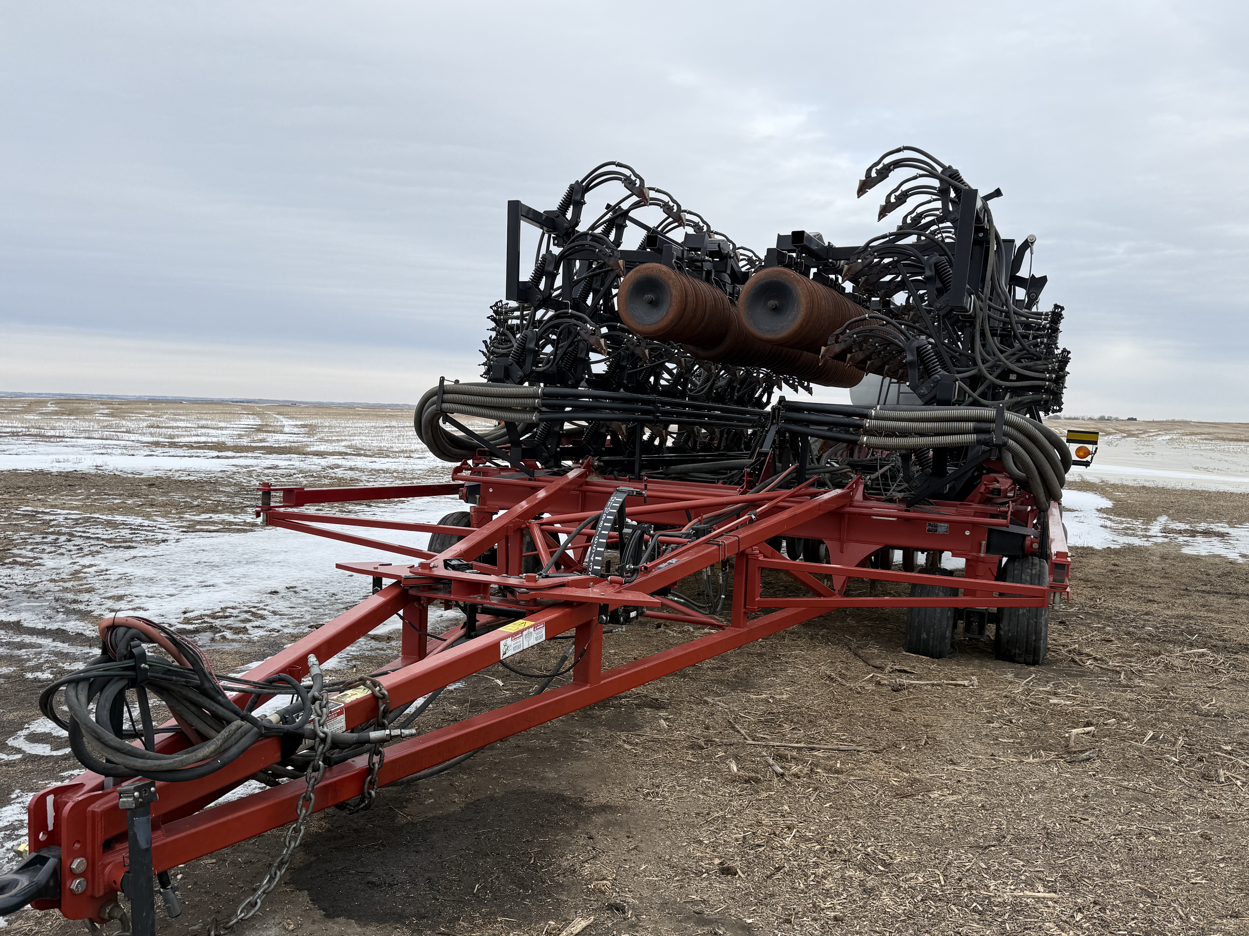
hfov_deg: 61.7
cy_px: 533
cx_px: 616
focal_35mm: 29
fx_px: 1046
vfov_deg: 48.1
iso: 80
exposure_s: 1/1855
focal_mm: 6.76
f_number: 1.78
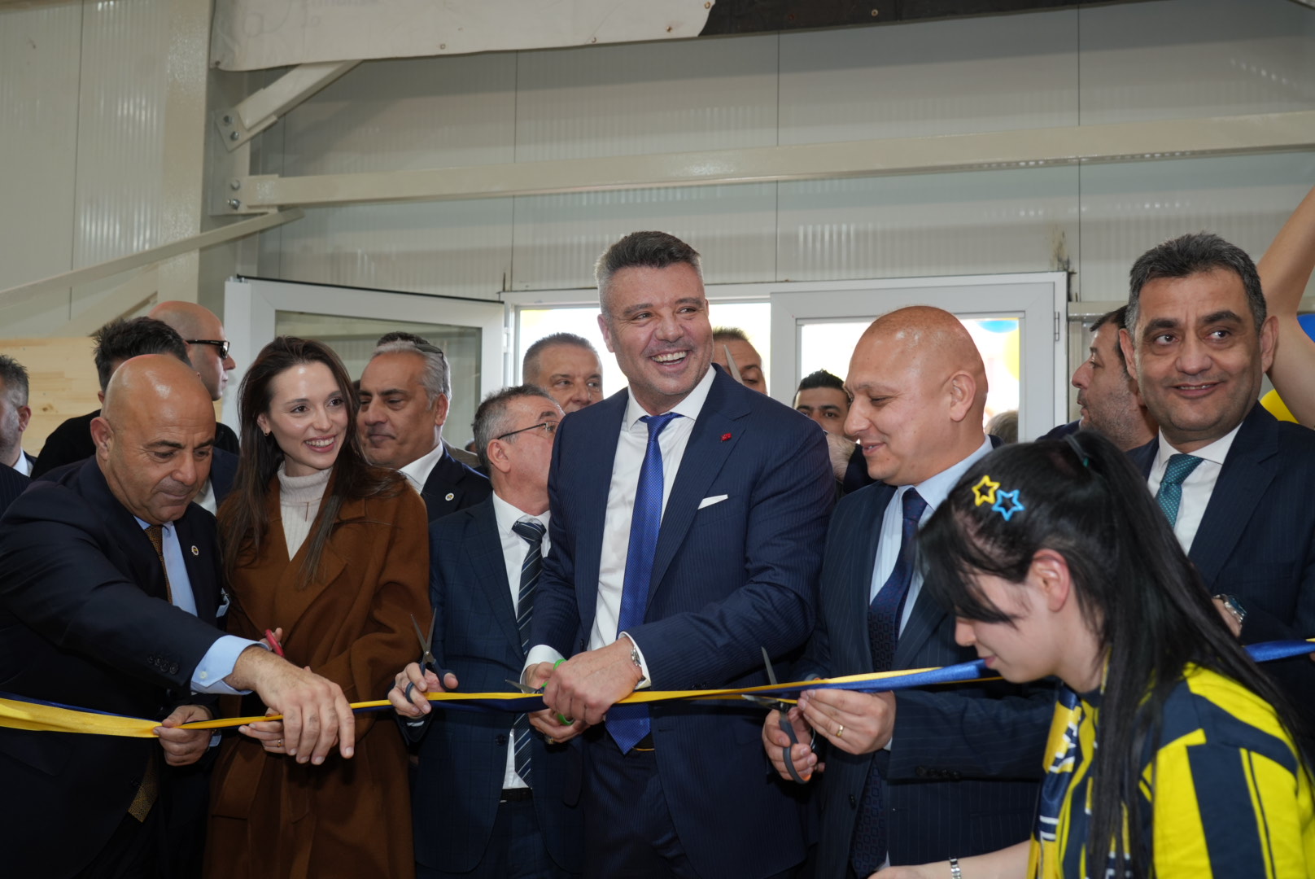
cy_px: 440
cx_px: 658
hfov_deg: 55.8
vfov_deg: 38.9
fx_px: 1243
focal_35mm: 34
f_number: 5
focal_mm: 34
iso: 640
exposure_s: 1/160
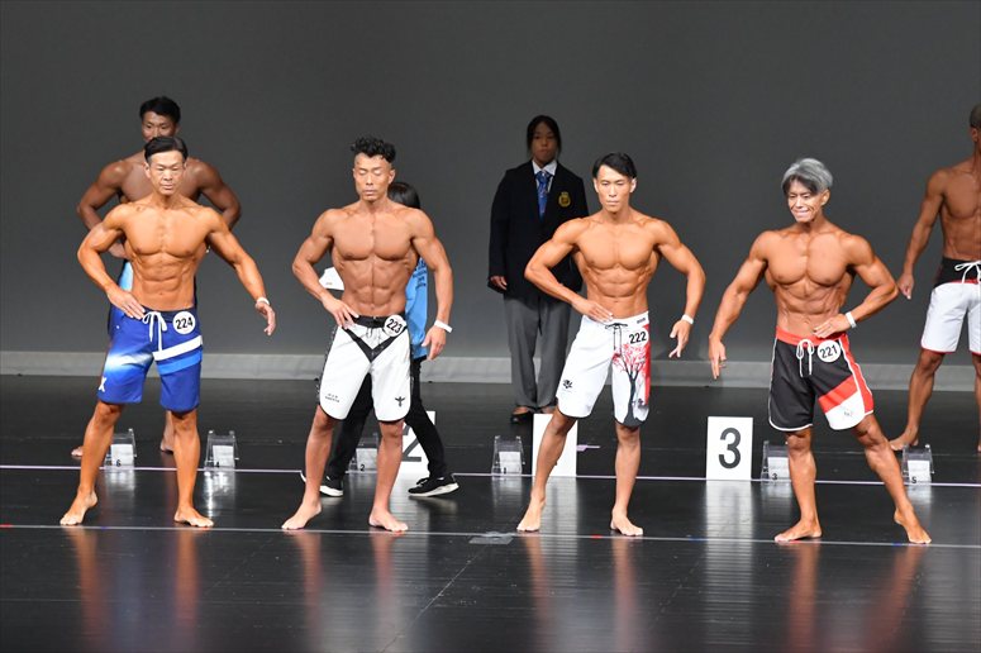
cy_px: 326
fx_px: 6537
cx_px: 490
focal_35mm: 240
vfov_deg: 5.7
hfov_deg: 8.6
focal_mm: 160
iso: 5000
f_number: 5.6
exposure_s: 1/400
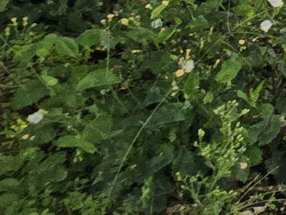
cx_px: 872
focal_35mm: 97
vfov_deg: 11.9
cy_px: -323
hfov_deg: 11.2
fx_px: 801
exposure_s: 1/453
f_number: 2.2
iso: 50
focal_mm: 2.2
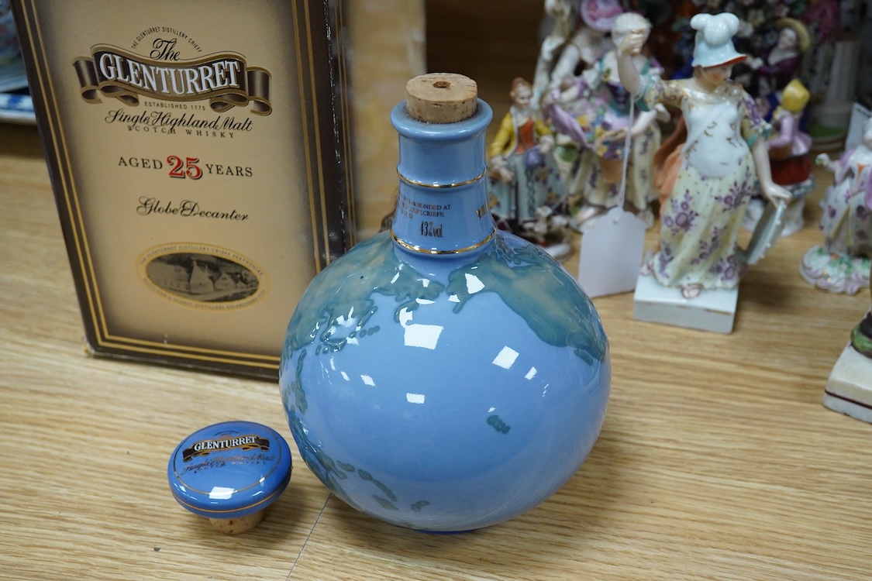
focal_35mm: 45
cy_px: 290
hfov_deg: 43.6
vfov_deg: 29.9
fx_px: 1090
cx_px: 436
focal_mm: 30
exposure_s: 1/200
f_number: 9
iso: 2500
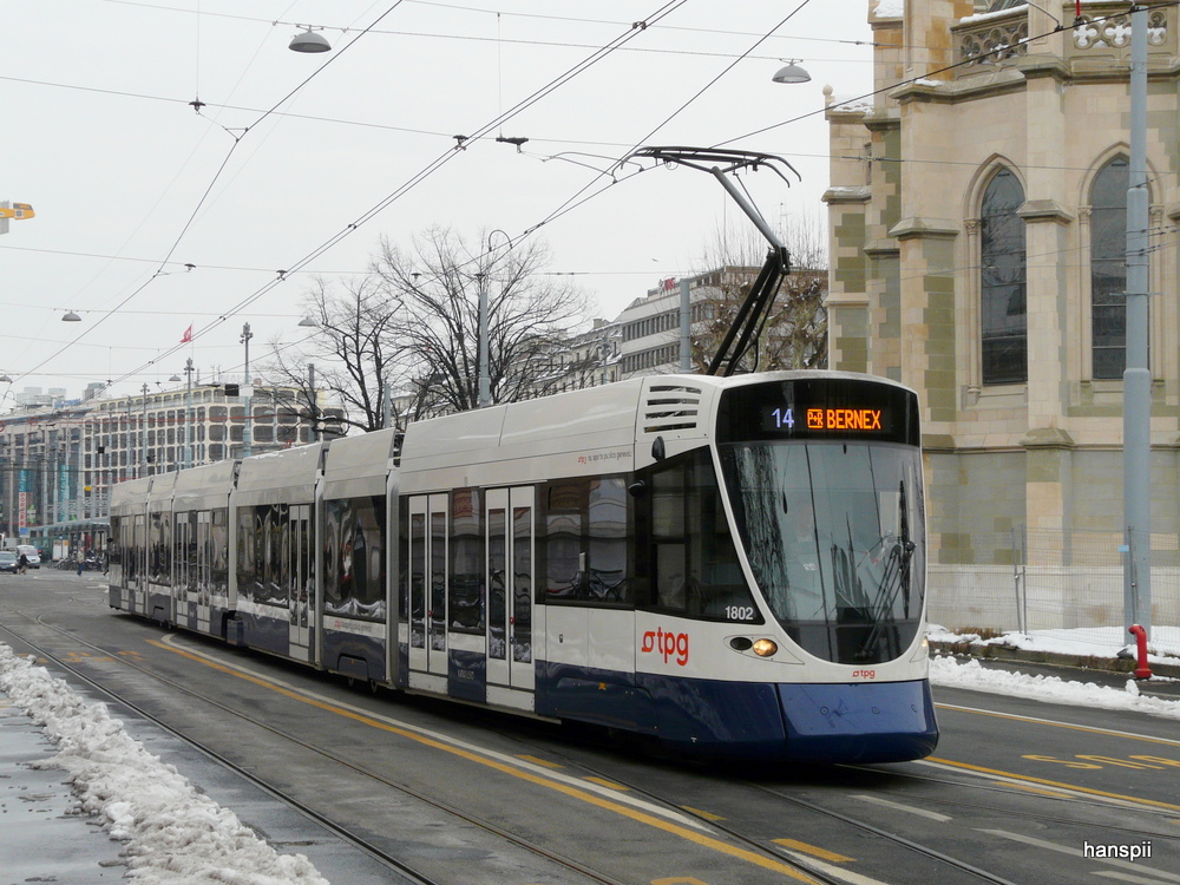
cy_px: 442
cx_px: 590
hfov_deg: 30.3
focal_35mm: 64
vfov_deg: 22.9
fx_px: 2182
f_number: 5.6
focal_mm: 10.5
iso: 100
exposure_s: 1/250
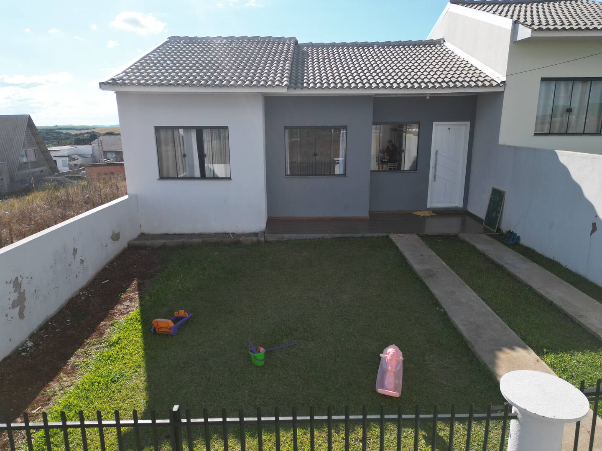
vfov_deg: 56.8
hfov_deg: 71.6
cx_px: 301
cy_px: 226
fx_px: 417
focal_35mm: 24
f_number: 1.7
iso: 130
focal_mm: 6.72
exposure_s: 1/2500
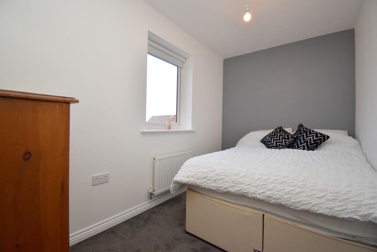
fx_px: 157
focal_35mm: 15
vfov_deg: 77.3
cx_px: 188
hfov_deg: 100.4
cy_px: 126
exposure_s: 1/125
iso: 900
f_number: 4.5
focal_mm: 10
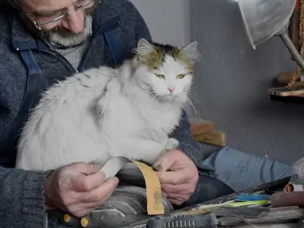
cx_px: 140
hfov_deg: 26.0
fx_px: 658
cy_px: 61
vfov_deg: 19.5
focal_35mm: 75
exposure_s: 1/80
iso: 800
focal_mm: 27
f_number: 4.5
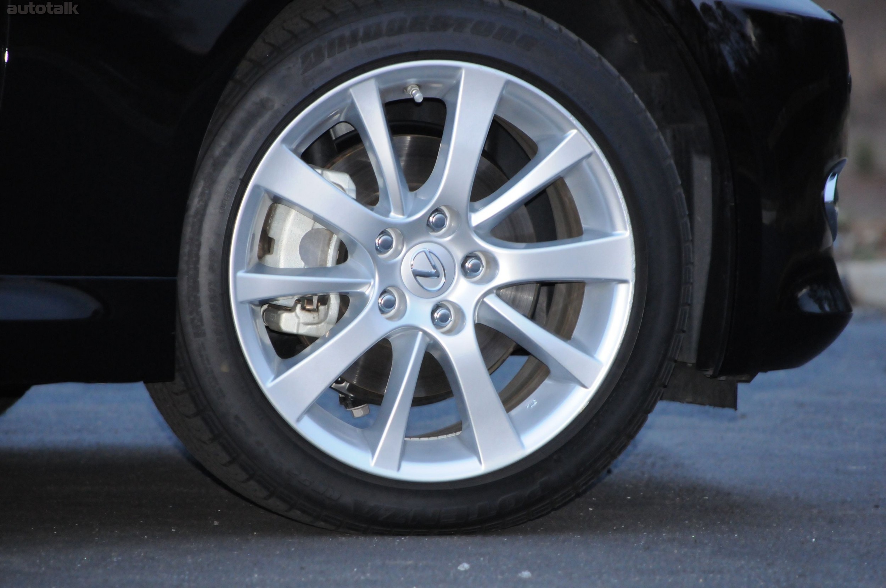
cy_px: 294
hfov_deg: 7.2
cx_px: 443
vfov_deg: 4.8
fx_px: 7006
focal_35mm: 285
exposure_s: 1/60
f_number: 8
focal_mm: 190
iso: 2000
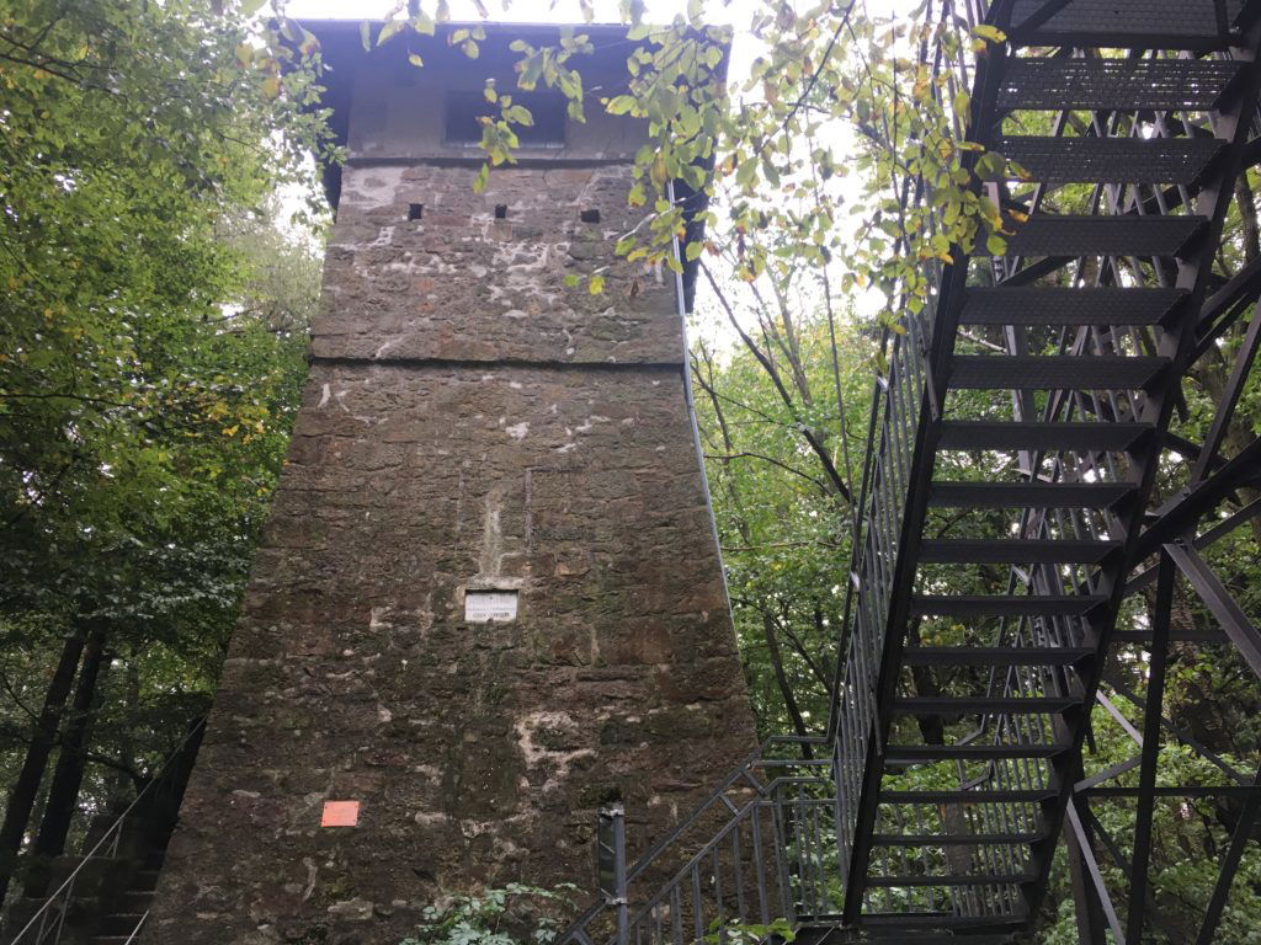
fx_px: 1056
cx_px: 630
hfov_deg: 61.7
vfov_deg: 48.2
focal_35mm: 29
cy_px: 472
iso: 32
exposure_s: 1/33
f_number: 2.2
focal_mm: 4.15
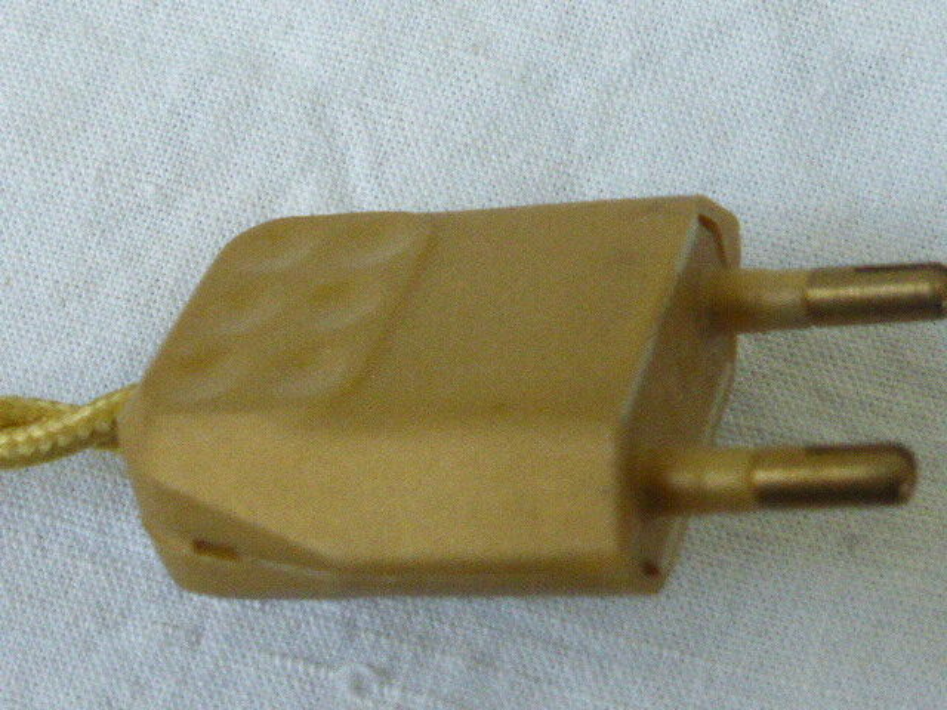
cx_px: 474
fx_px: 2845
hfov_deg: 18.9
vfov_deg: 14.2
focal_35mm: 104
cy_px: 355
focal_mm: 17.1
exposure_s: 1/200
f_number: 5.3
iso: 1600
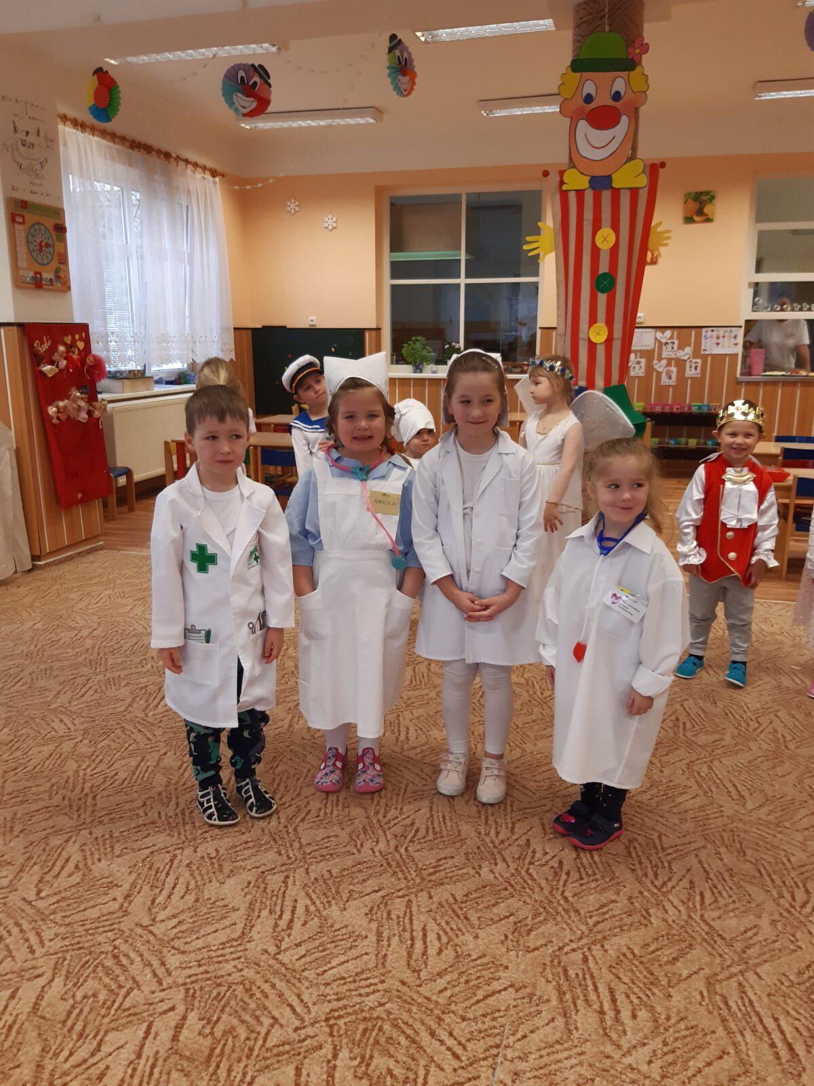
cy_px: 543
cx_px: 407
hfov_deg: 53.1
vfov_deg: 67.3
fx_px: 815
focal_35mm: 26
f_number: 1.7
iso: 100
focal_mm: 3.92
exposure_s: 1/100
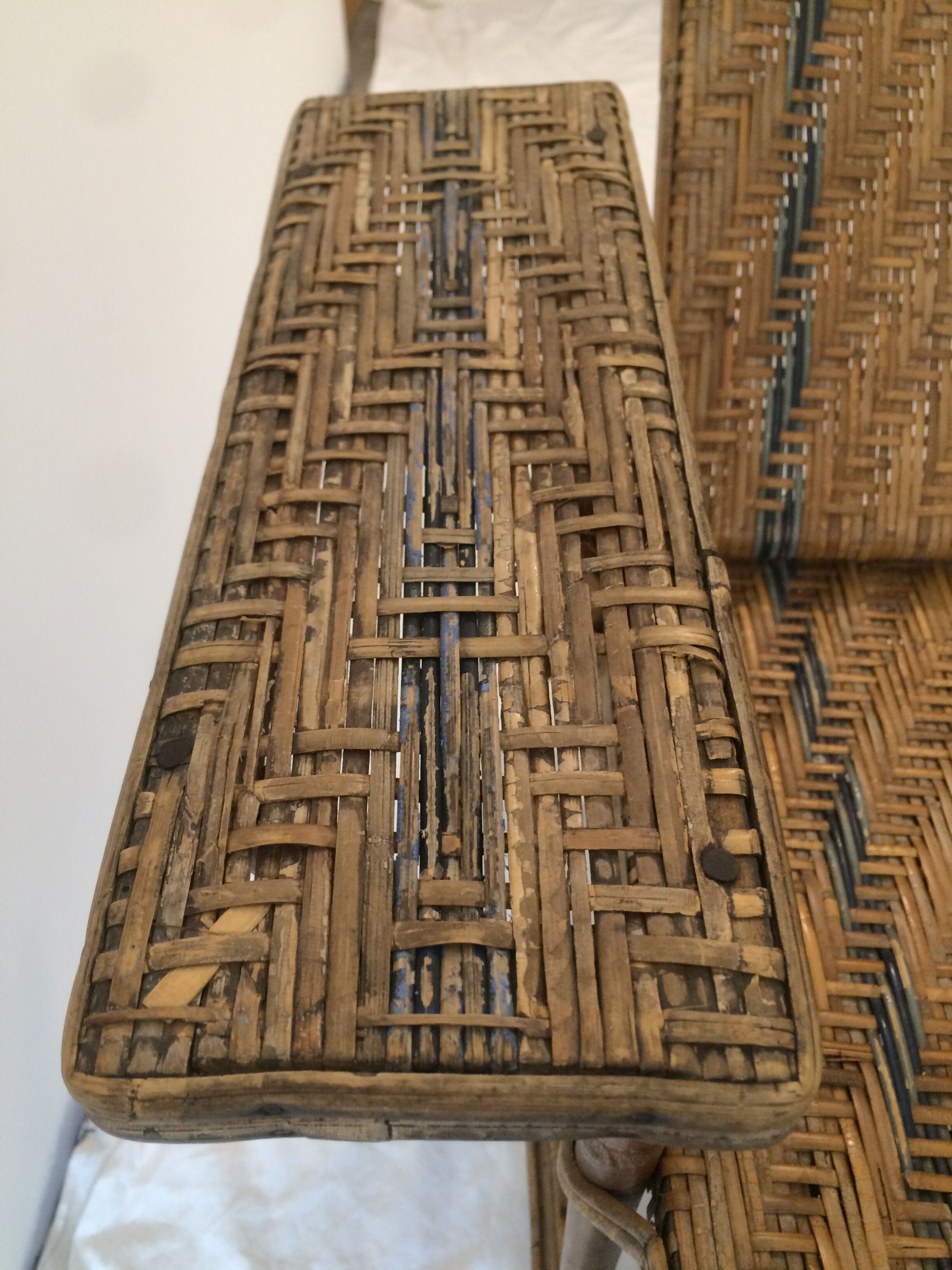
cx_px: 476
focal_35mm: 29
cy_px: 635
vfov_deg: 61.7
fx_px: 1063
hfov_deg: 48.2
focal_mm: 4.15
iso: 160
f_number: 2.2
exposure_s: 1/33
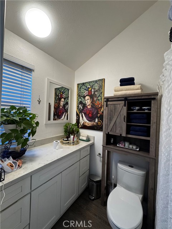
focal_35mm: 14
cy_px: 114
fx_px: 93
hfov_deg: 85.7
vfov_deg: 102.1
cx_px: 86
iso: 320
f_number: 2.2
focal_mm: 2.22
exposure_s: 1/120
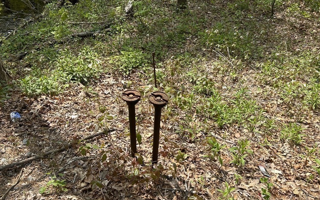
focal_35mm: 32
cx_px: 146
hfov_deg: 59.6
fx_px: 279
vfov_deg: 39.2
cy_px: 120
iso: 50
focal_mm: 5.7
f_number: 1.5
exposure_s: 1/1412
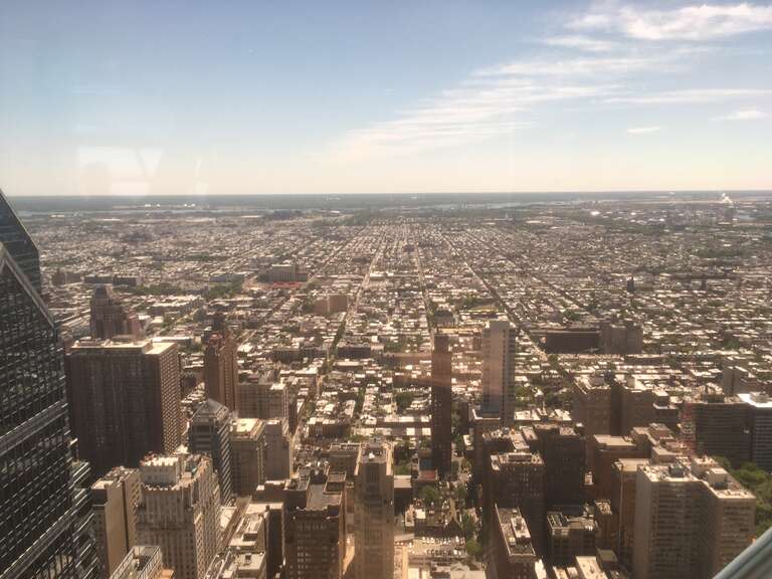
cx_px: 386
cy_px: 290
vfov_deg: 48.2
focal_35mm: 29
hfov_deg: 61.7
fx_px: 647
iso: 25
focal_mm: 4.15
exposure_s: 1/40
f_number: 2.2
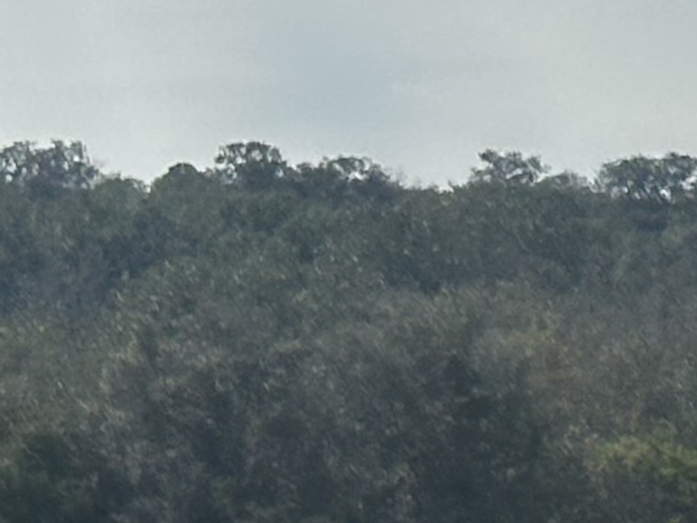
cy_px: 263
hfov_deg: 6.2
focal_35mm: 311
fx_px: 6264
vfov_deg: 4.8
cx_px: 1442
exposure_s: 1/15873
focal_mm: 6.86
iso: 64
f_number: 1.78
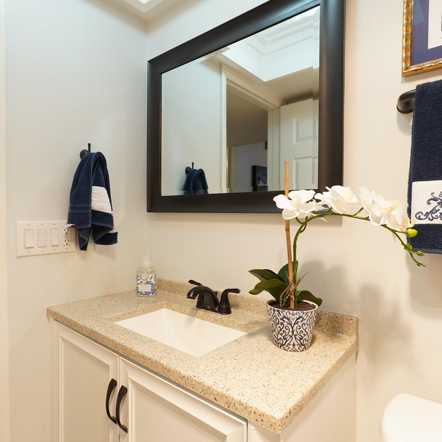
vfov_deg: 70.5
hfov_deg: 70.0
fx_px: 313
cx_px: 186
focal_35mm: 22
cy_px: 224
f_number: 5.6
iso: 400
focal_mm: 11
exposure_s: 1/30
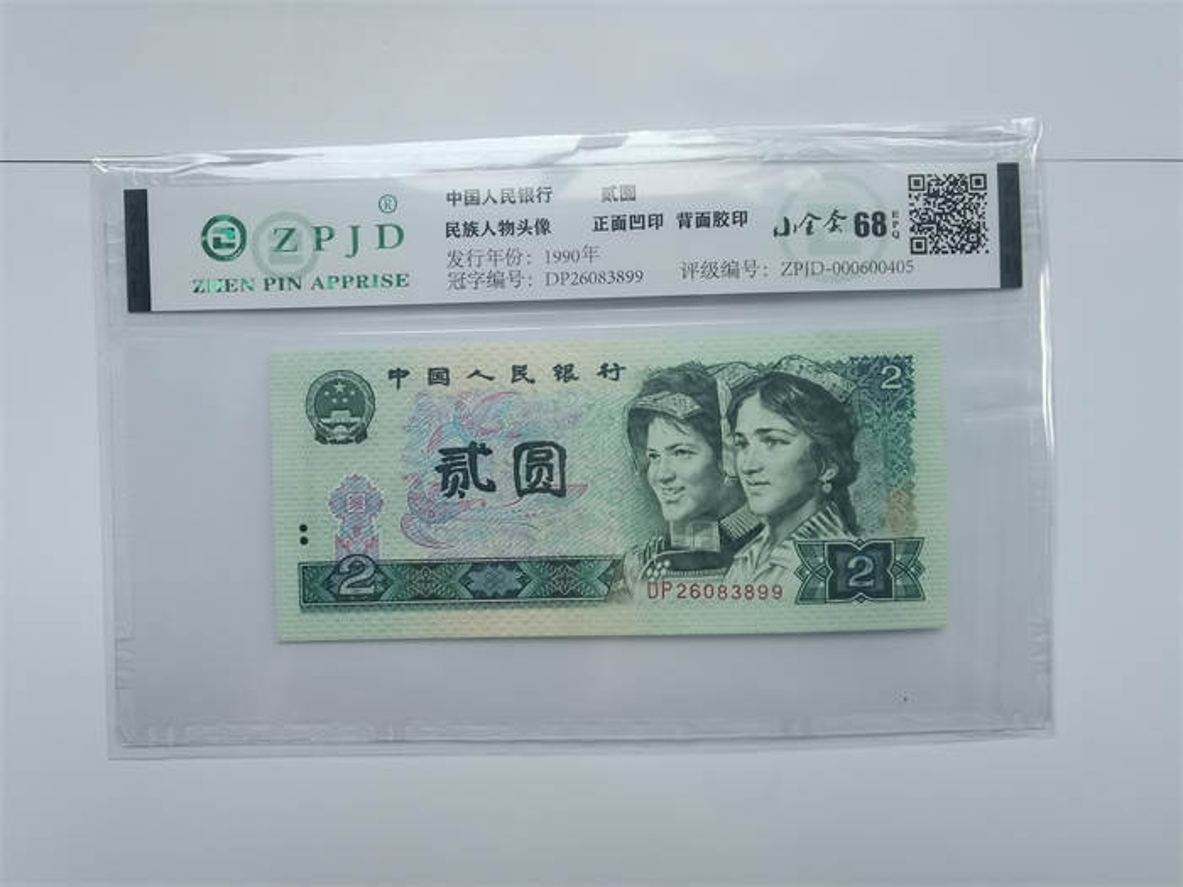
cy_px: 444
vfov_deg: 51.4
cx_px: 592
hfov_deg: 65.3
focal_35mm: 27
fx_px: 923
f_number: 2.2
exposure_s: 1/50
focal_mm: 2.26
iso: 160
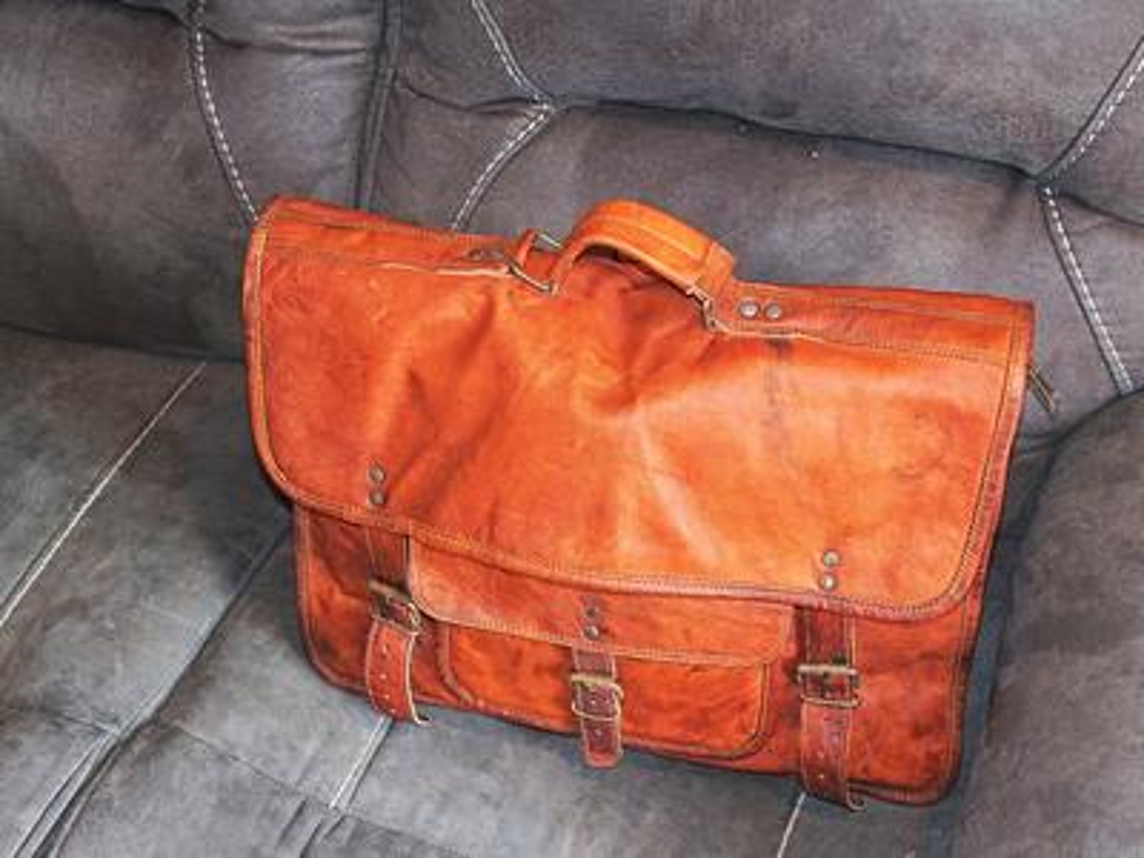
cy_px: 429
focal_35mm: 42
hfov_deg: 44.8
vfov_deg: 34.3
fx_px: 1388
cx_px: 572
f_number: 2.8
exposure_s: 1/40
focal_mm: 9
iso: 400
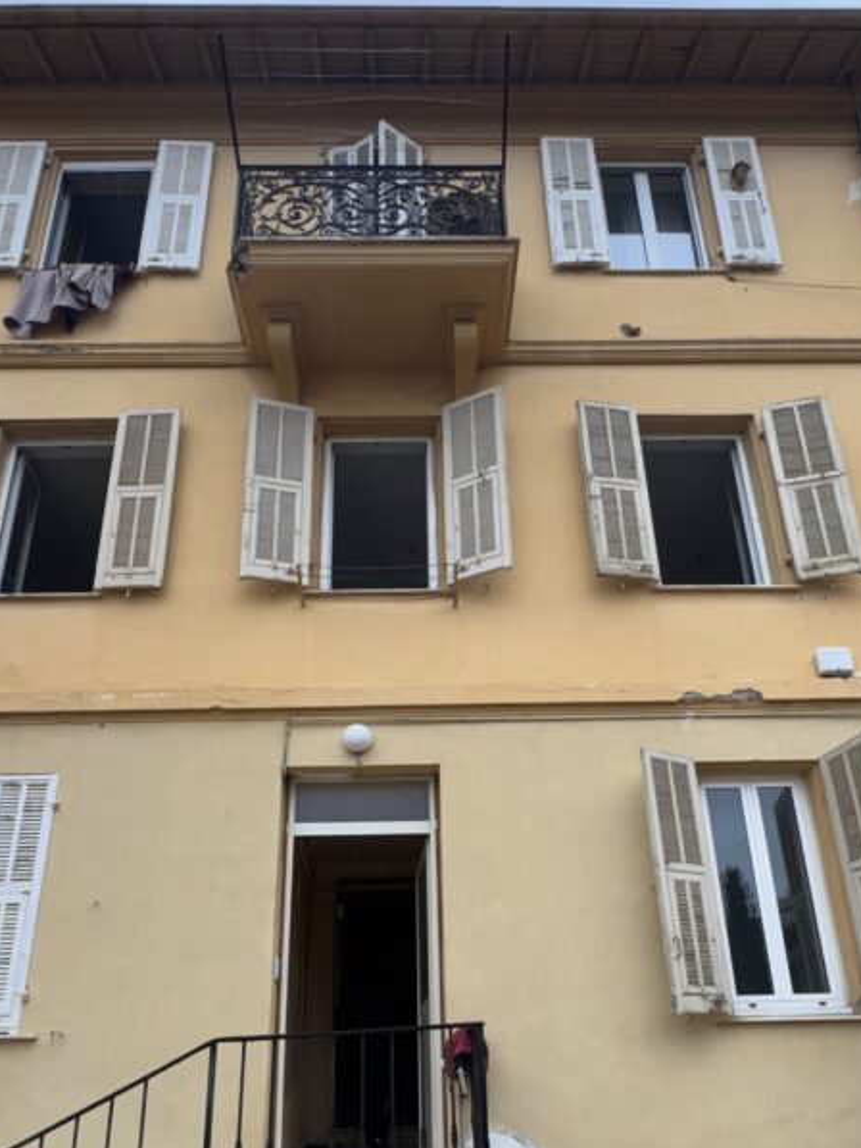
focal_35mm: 24
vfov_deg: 68.4
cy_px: 815
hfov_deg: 56.8
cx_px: 425
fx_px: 796
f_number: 2.2
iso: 32
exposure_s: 1/180
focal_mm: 2.22
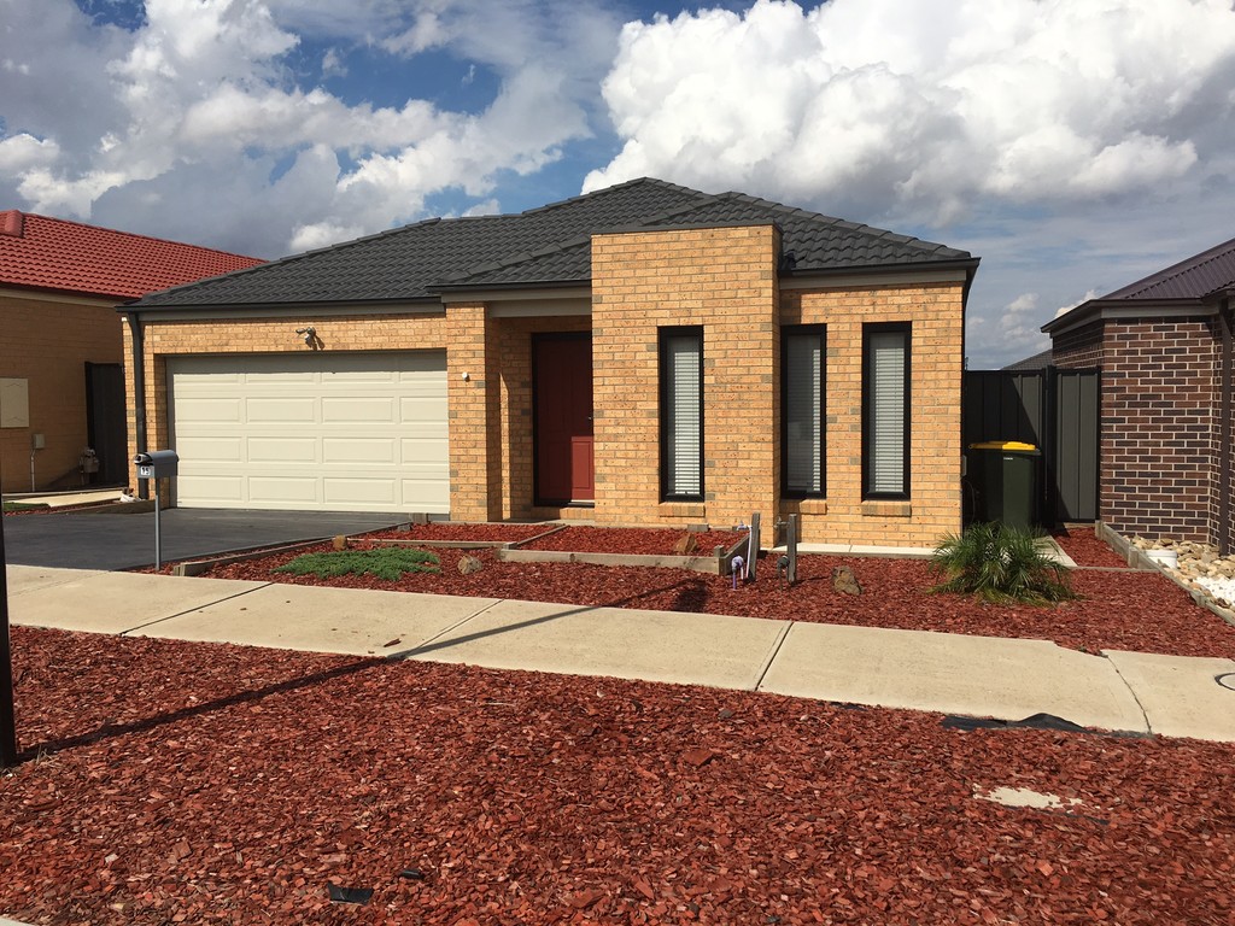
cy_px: 463
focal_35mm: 29
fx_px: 1035
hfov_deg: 61.7
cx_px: 618
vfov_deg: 48.2
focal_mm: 4.15
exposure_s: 1/3205
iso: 25
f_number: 2.2
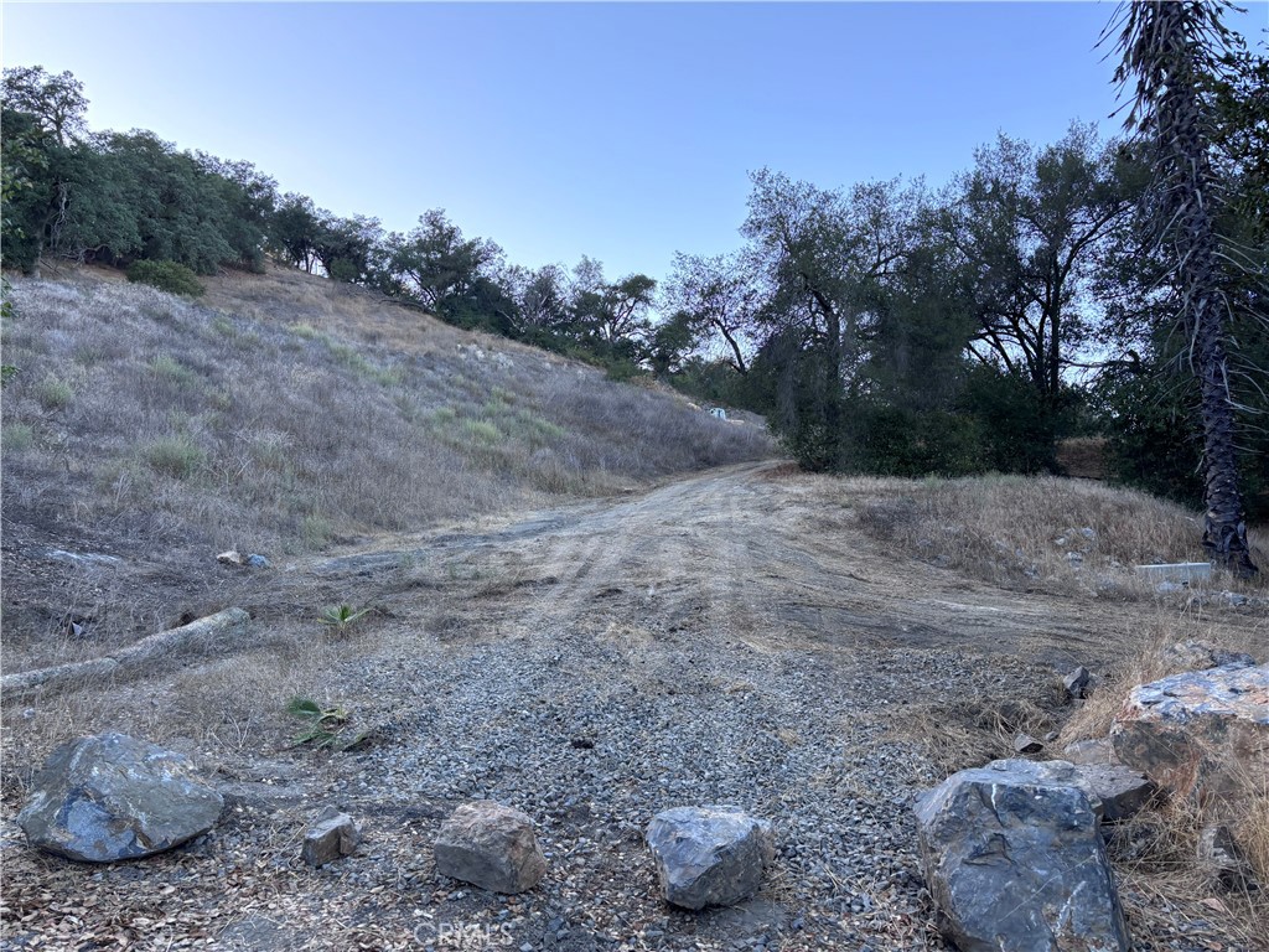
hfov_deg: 67.3
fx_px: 953
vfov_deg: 53.1
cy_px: 476
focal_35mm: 26
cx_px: 634
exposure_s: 1/234
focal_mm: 5.96
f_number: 1.6
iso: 40
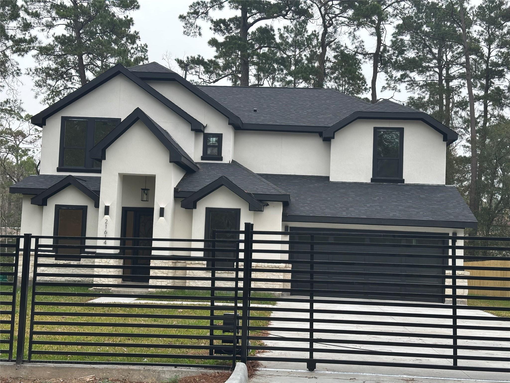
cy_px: 192
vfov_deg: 30.3
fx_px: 707
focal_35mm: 48
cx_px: 255
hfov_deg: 39.7
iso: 64
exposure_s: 1/458
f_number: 1.78
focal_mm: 6.86
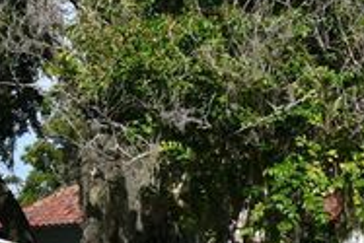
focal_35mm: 178
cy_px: 255
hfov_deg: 11.4
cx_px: -19
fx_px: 1801
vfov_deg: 7.7
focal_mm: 26
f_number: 9
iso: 100
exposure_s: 1/320
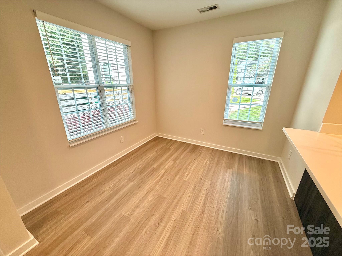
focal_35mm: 14
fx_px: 138
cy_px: 128
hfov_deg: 102.1
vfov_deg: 85.7
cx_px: 171
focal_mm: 2.22
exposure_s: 1/120
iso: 125
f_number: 2.2
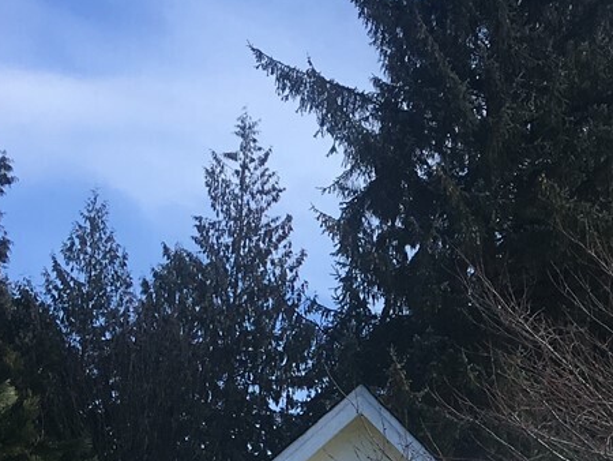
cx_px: 790
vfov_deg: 13.7
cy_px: 636
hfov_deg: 17.9
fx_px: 1825
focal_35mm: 103
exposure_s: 1/1326
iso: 25
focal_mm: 4.15
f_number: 2.2
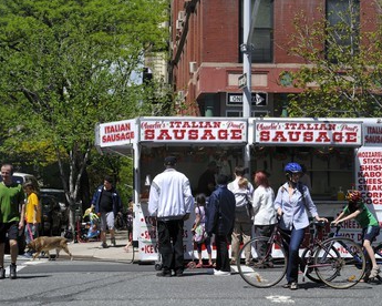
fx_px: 904
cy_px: 153
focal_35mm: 80
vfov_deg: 19.2
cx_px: 192
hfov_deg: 23.8
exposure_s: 1/250
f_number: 13
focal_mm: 70
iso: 200
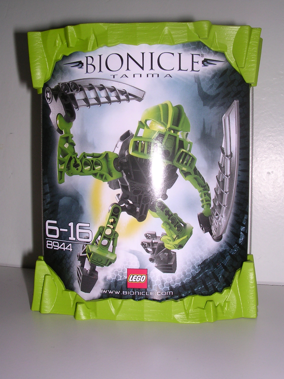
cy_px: 190
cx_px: 142
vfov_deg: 49.0
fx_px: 416
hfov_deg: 37.7
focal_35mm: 38
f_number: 5.6
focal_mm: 5.8
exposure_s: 1/60.1
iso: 100
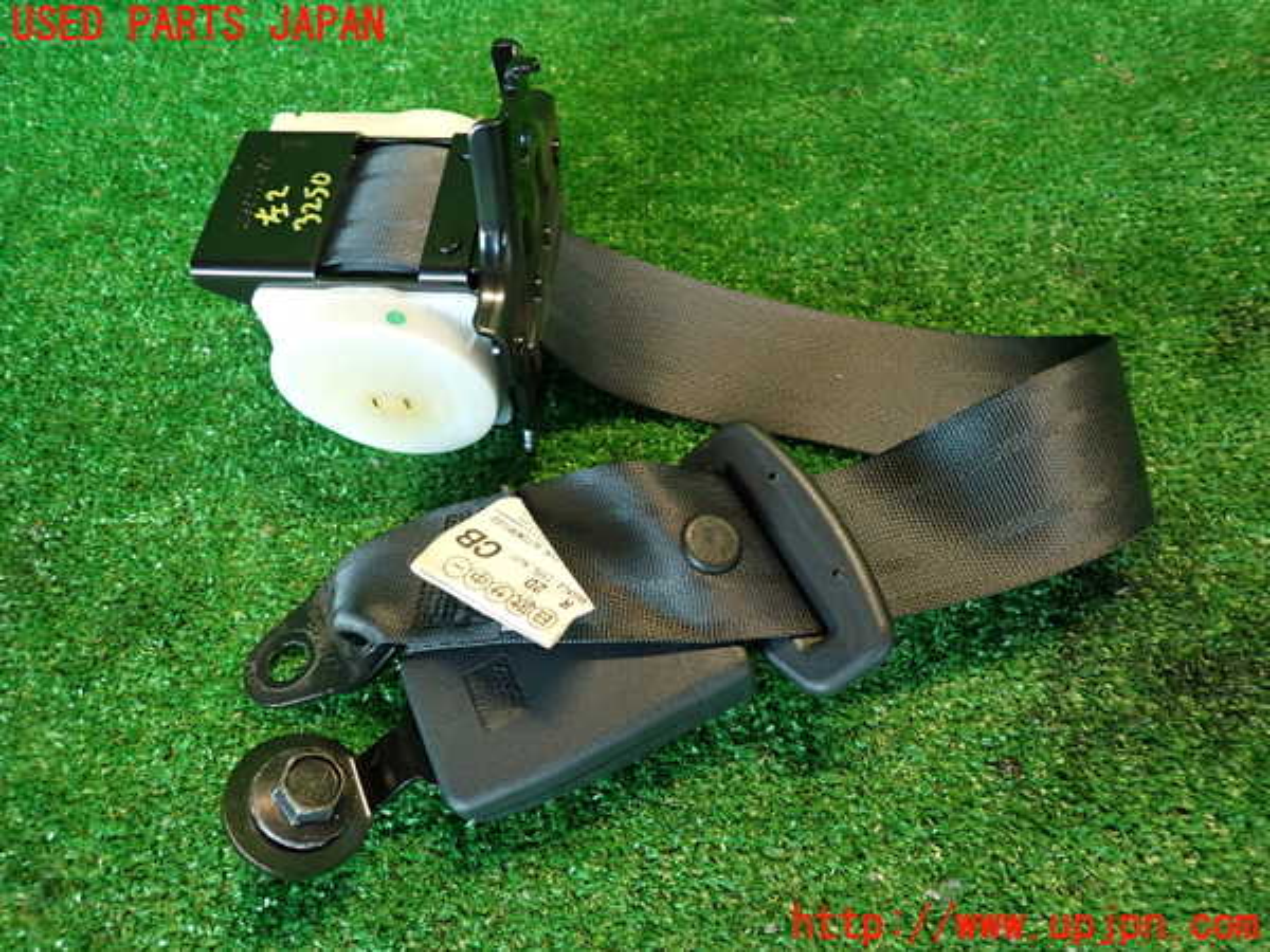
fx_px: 917
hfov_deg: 69.4
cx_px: 635
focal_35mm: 25
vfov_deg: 54.9
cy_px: 476
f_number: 2
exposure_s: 1/30
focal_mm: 4.5
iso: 250
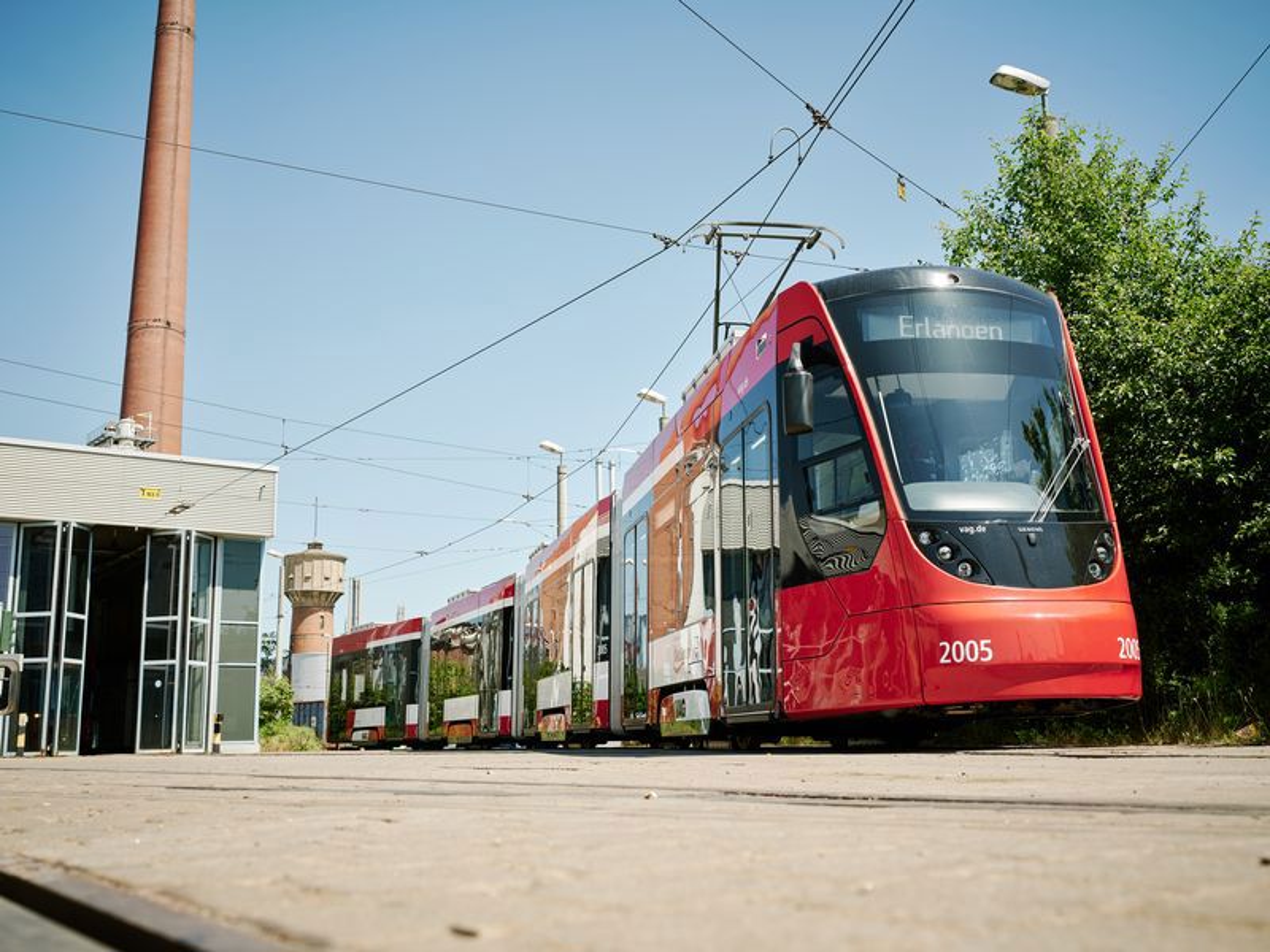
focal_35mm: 36
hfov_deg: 51.4
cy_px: 476
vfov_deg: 39.7
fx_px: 1321
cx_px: 635
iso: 100
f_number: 8
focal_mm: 45
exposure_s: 1/100
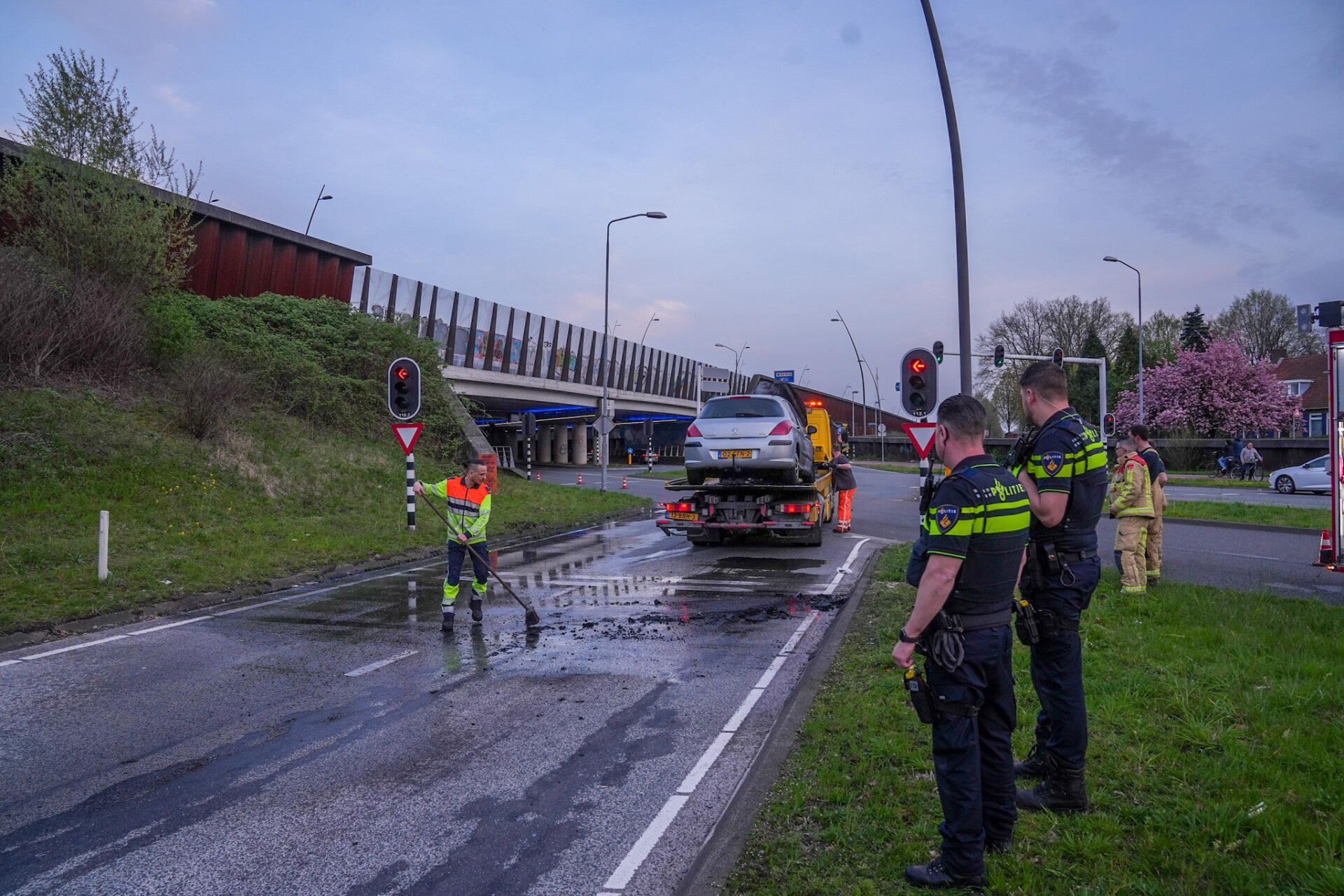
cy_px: 448
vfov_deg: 51.3
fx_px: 933
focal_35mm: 25
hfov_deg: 71.5
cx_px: 672
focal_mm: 25
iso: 500
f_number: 5
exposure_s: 1/160
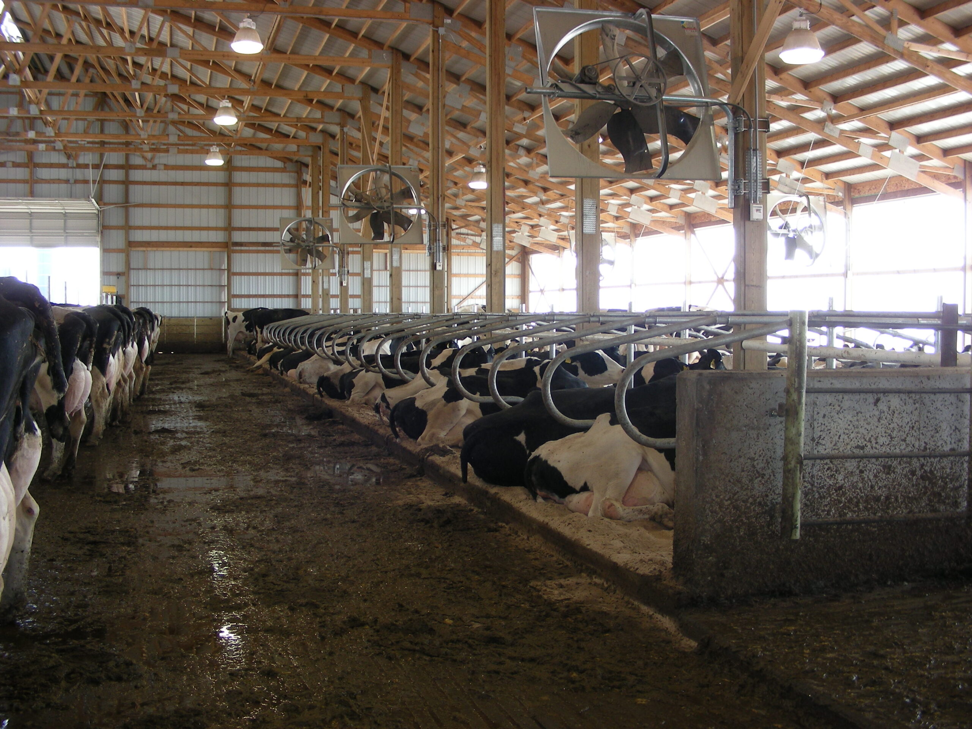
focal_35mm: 38
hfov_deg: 49.0
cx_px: 486
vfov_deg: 37.7
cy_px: 364
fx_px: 1067
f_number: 3.5
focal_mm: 6.3
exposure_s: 1/30
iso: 68
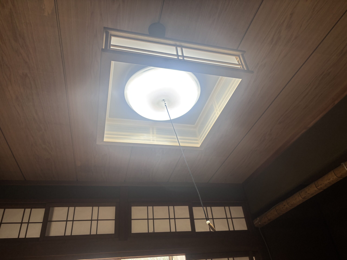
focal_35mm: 26
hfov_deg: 67.3
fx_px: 261
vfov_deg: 53.1
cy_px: 130
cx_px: 174
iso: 40
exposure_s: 1/202
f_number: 1.6
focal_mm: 5.96
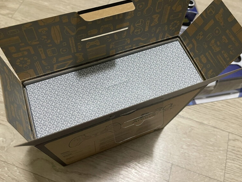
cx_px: 116
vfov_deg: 46.7
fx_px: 210
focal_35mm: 30
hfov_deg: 59.9
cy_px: 76
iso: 500
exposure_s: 1/40
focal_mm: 5.1
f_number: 1.6
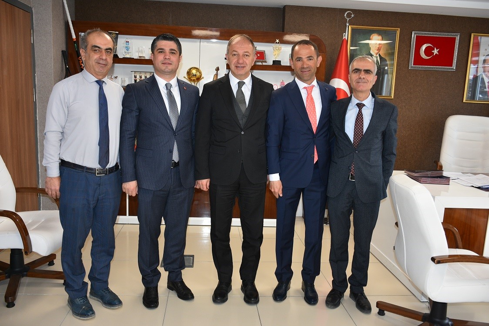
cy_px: 163
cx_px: 244
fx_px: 408
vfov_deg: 43.6
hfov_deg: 61.9
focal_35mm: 30
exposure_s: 1/100
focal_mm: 20
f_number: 3.5
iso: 400
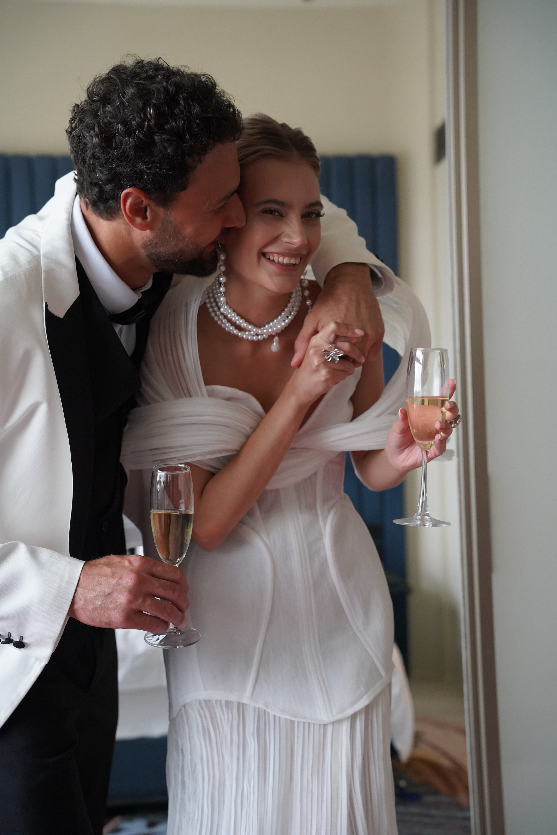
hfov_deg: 26.3
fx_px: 1190
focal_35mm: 51
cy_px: 418
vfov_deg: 38.7
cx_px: 278
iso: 6400
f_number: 4
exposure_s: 1/160
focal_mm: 51.3
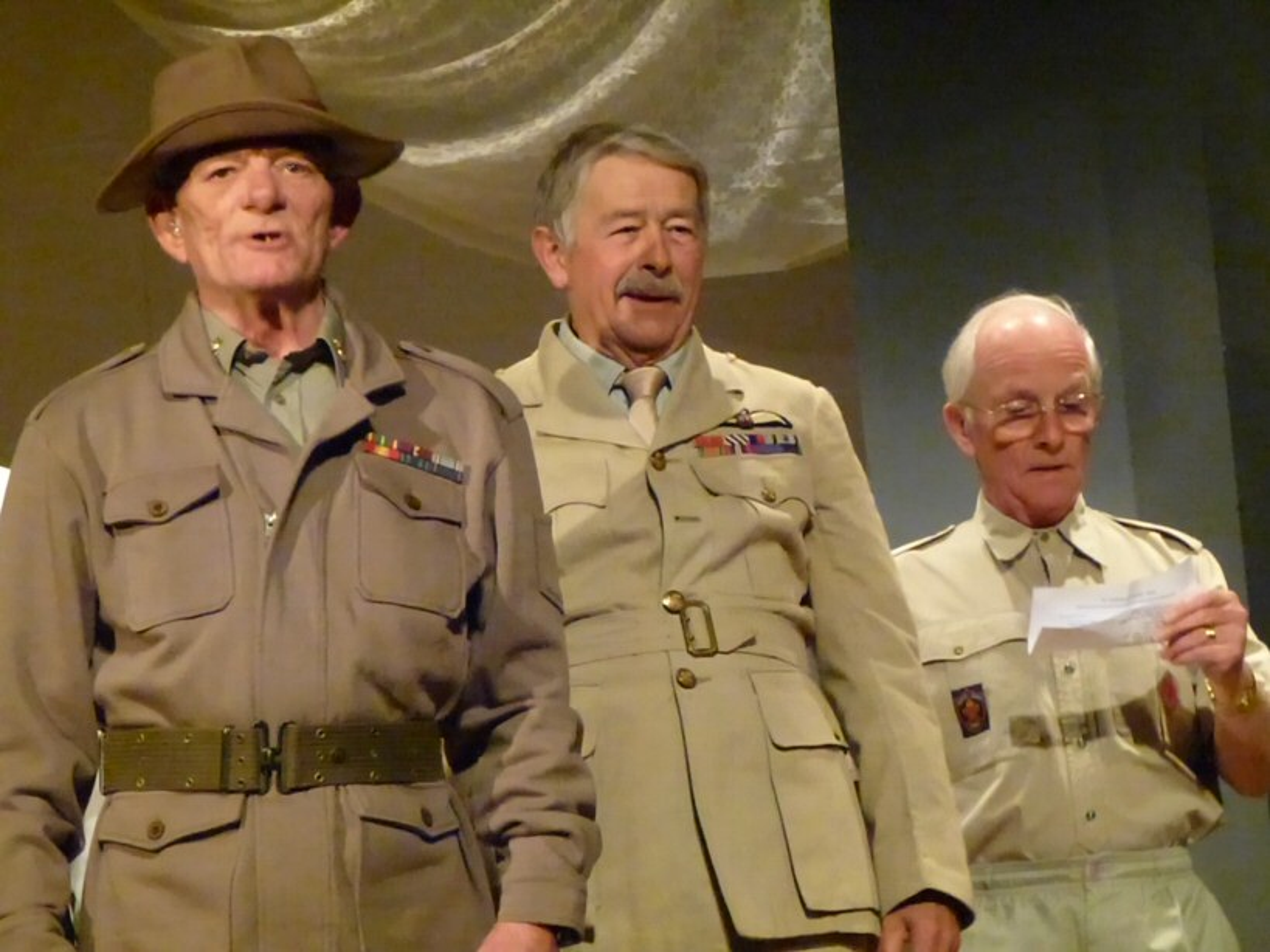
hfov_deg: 11.8
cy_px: 476
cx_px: 635
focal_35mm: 168
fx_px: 6163
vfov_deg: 8.8
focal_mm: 30.1
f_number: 5.4
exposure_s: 1/30
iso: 3200
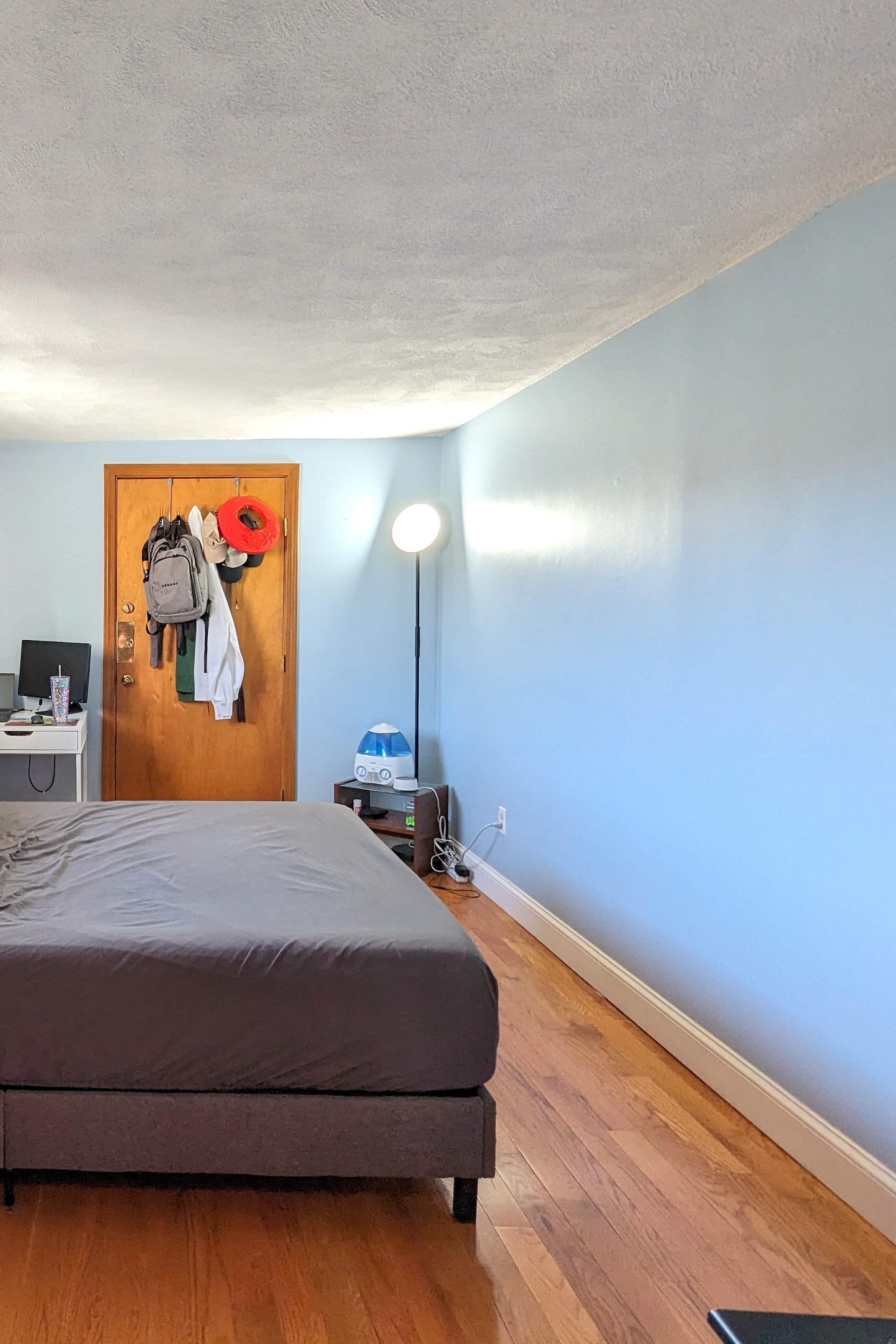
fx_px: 858
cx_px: 88
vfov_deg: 76.1
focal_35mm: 23
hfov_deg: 49.1
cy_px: 649
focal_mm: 2.35
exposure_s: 1/53.7
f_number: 2.2
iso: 57
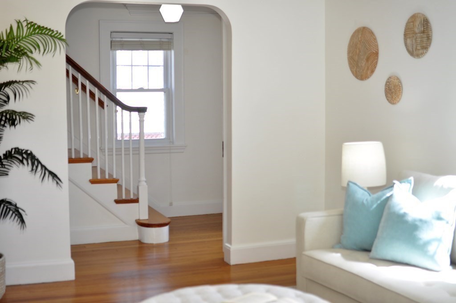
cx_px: 228
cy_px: 152
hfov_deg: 37.9
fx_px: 664
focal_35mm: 52
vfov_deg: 25.7
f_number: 2.5
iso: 200
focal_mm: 35
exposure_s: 1/160
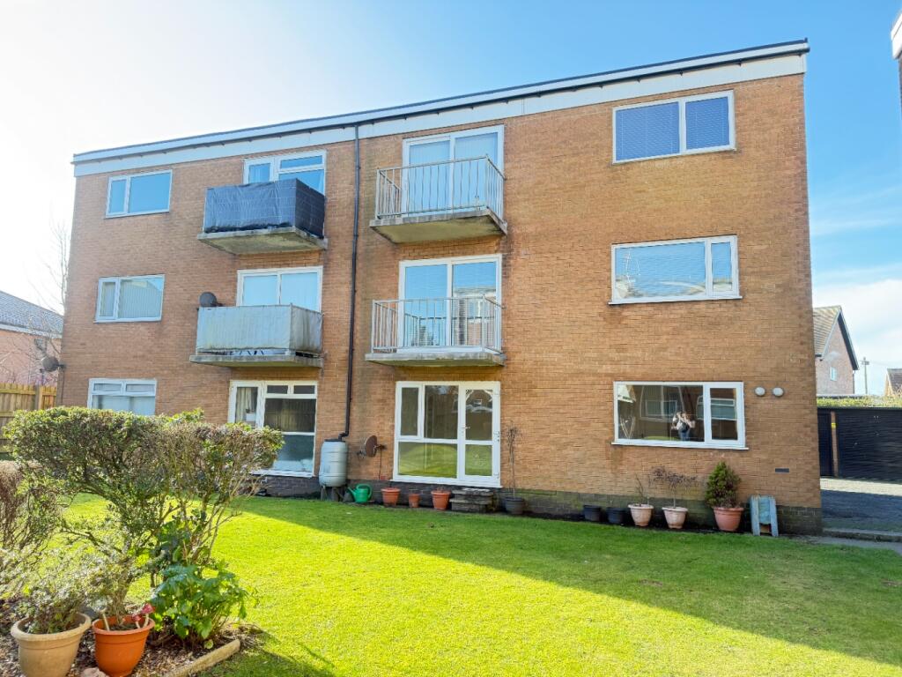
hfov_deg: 71.6
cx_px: 451
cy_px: 338
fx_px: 625
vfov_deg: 56.8
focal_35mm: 24
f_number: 1.78
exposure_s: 1/176
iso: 80
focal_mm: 6.76
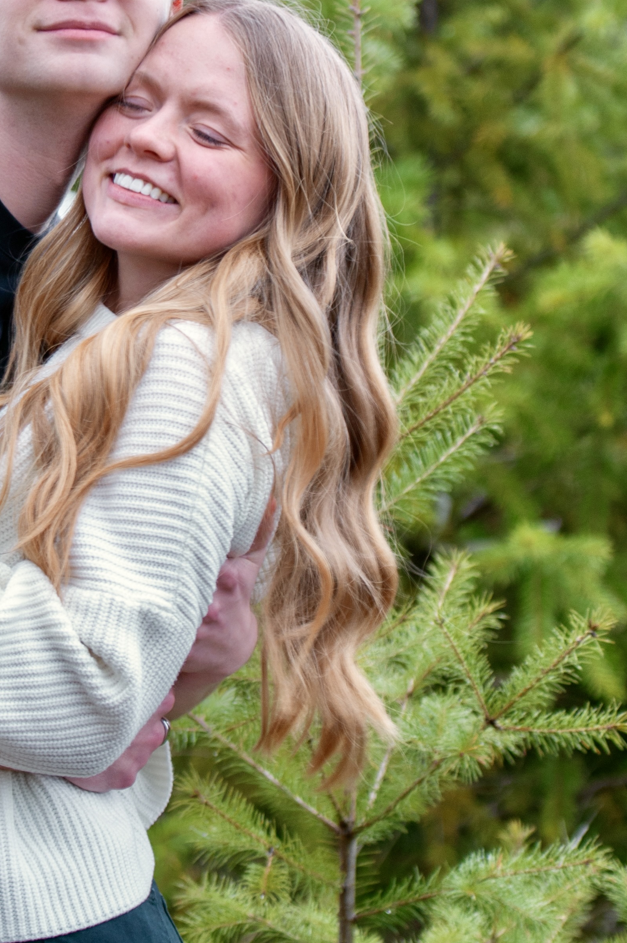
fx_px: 4923
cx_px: 81
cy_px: 276
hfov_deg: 7.3
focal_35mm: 188
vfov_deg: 10.9
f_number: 2.8
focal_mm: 70
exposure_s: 1/20
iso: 200
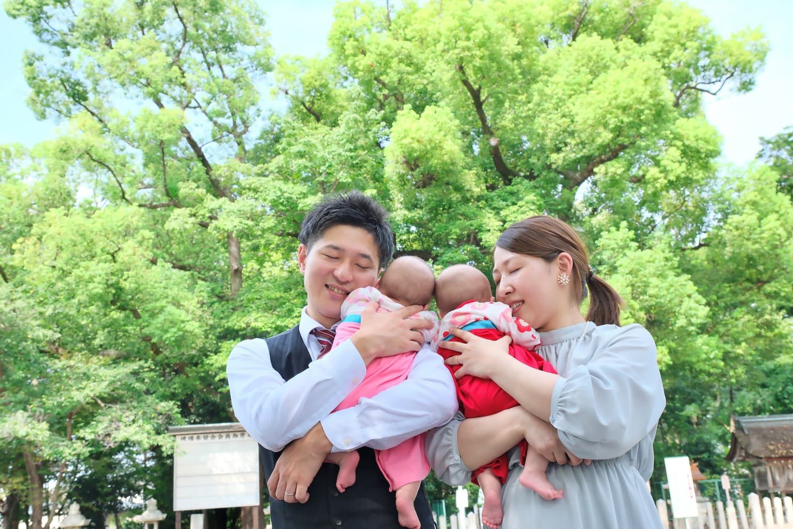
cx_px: 396
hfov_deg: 51.9
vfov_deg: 35.9
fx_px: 815
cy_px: 264
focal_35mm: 37
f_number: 6.4
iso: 800
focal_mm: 24.7
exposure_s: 1/200
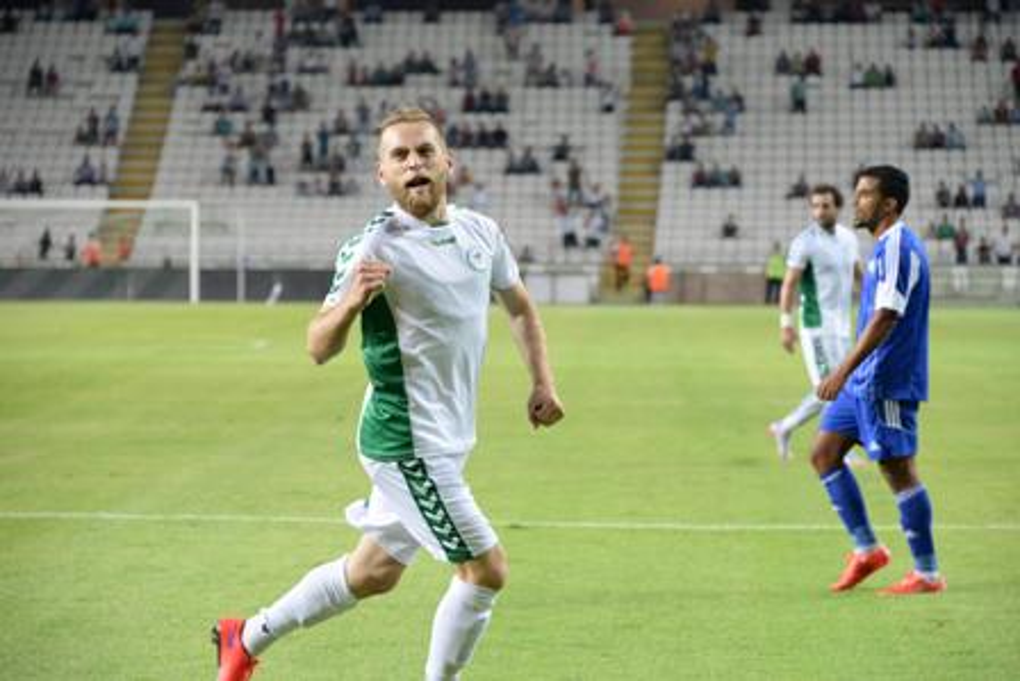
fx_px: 4535
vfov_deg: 8.6
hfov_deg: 12.8
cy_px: 340
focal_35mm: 160
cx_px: 510
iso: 5000
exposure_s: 1/800
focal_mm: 160
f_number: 5.6
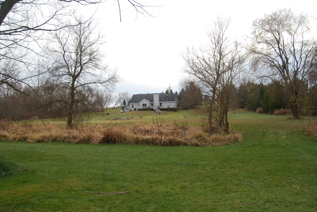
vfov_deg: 48.0
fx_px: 238
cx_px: 158
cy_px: 106
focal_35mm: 27
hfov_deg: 67.3
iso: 100
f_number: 5.6
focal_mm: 18
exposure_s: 1/200
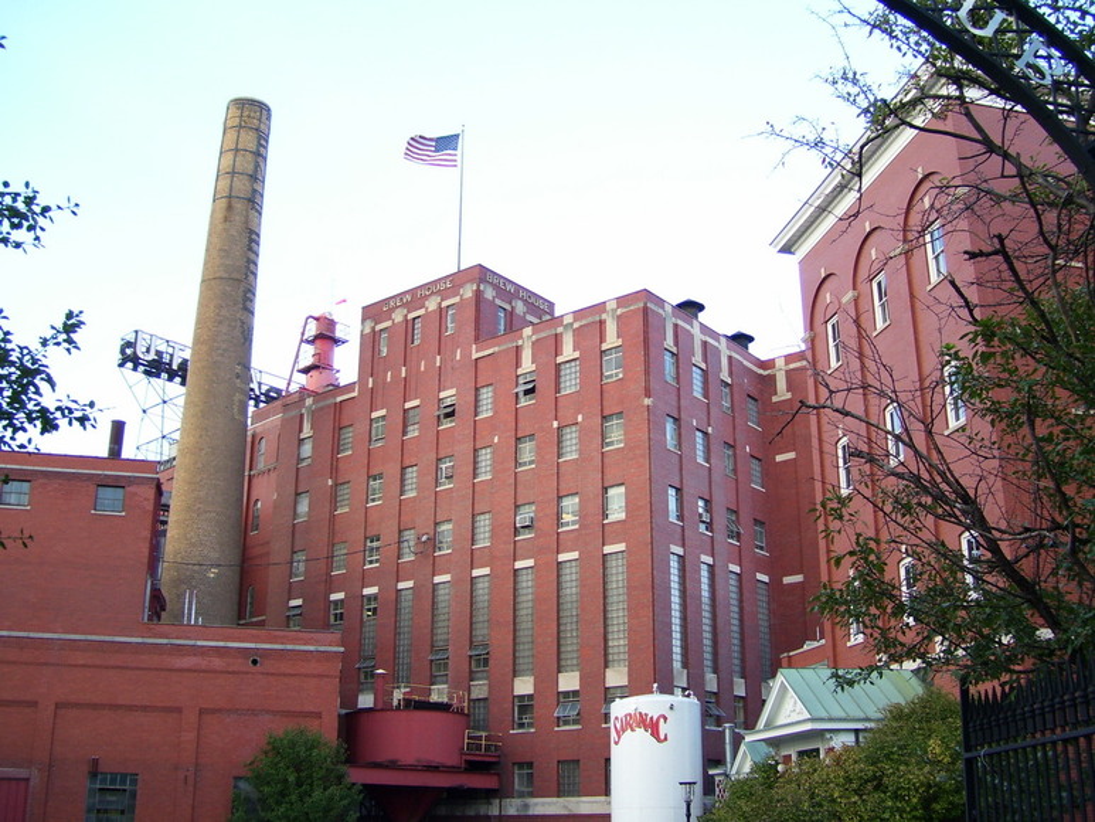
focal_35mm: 37
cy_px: 411
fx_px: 1171
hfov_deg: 50.1
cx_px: 548
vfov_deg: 38.7
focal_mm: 6
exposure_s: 1/125
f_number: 2.7
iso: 80
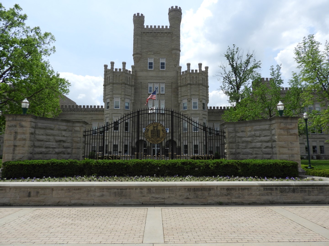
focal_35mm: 24
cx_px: 164
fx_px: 228
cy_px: 123
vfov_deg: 56.8
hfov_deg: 71.6
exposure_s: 1/1600
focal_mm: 4.3
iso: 100
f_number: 3.3
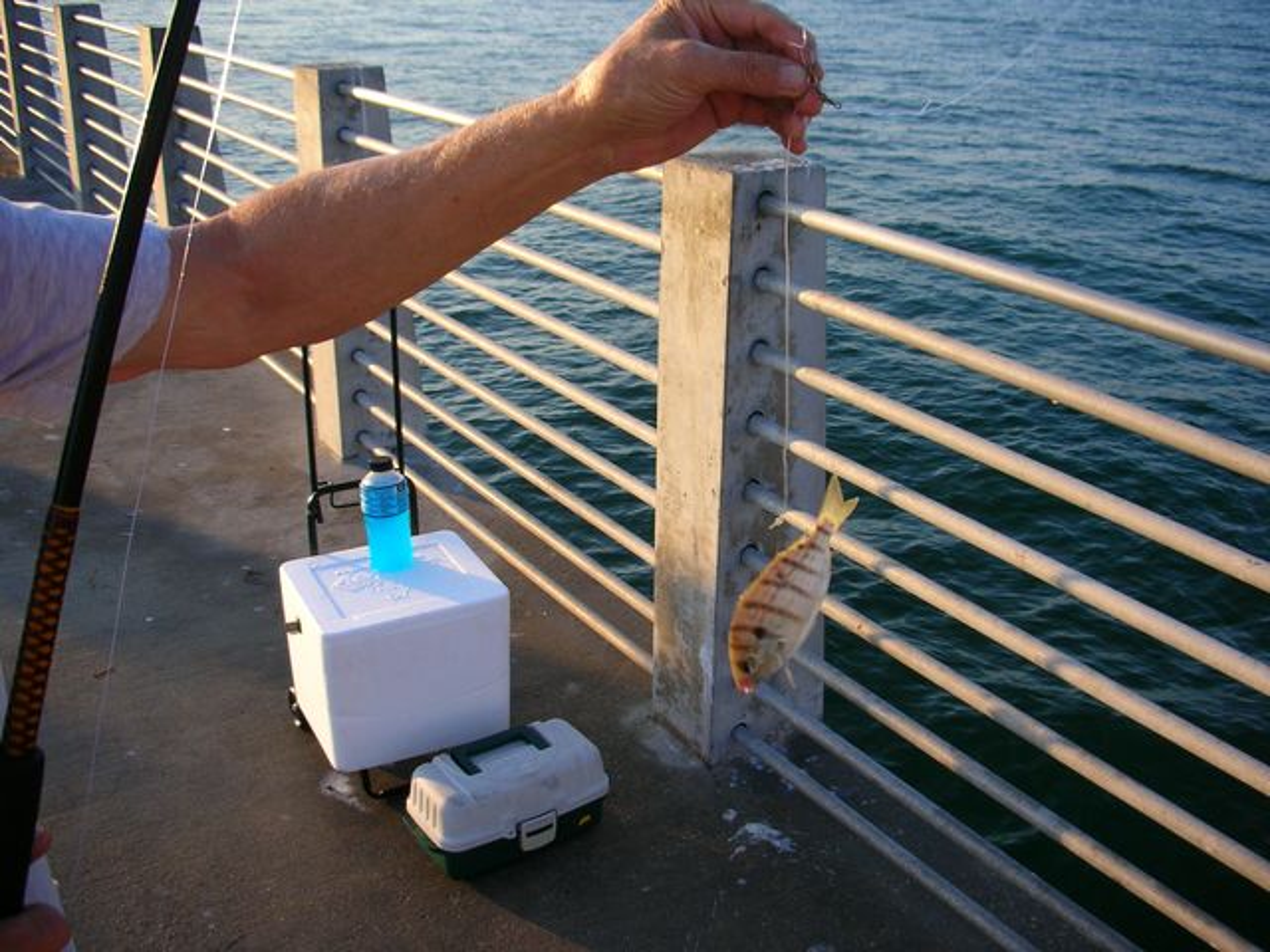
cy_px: 476
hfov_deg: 52.6
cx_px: 635
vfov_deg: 40.7
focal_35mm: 35
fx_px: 1284
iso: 50
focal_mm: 5.8
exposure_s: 1/32.2
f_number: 8.5
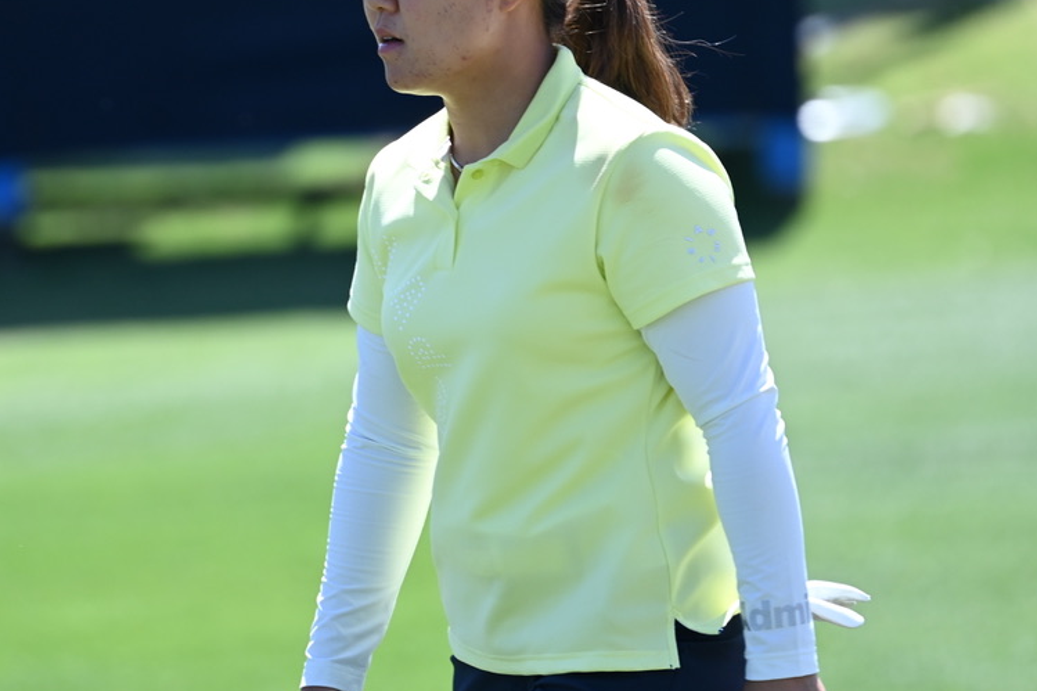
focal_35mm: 870
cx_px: 348
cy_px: 248
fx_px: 25054
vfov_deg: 1.6
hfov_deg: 2.4
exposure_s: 1/640
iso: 320
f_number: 5.6
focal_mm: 400
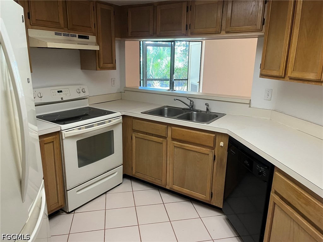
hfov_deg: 67.3
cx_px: 162
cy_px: 121
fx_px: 243
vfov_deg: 53.1
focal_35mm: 26
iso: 200
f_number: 1.6
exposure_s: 1/60
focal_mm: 5.1
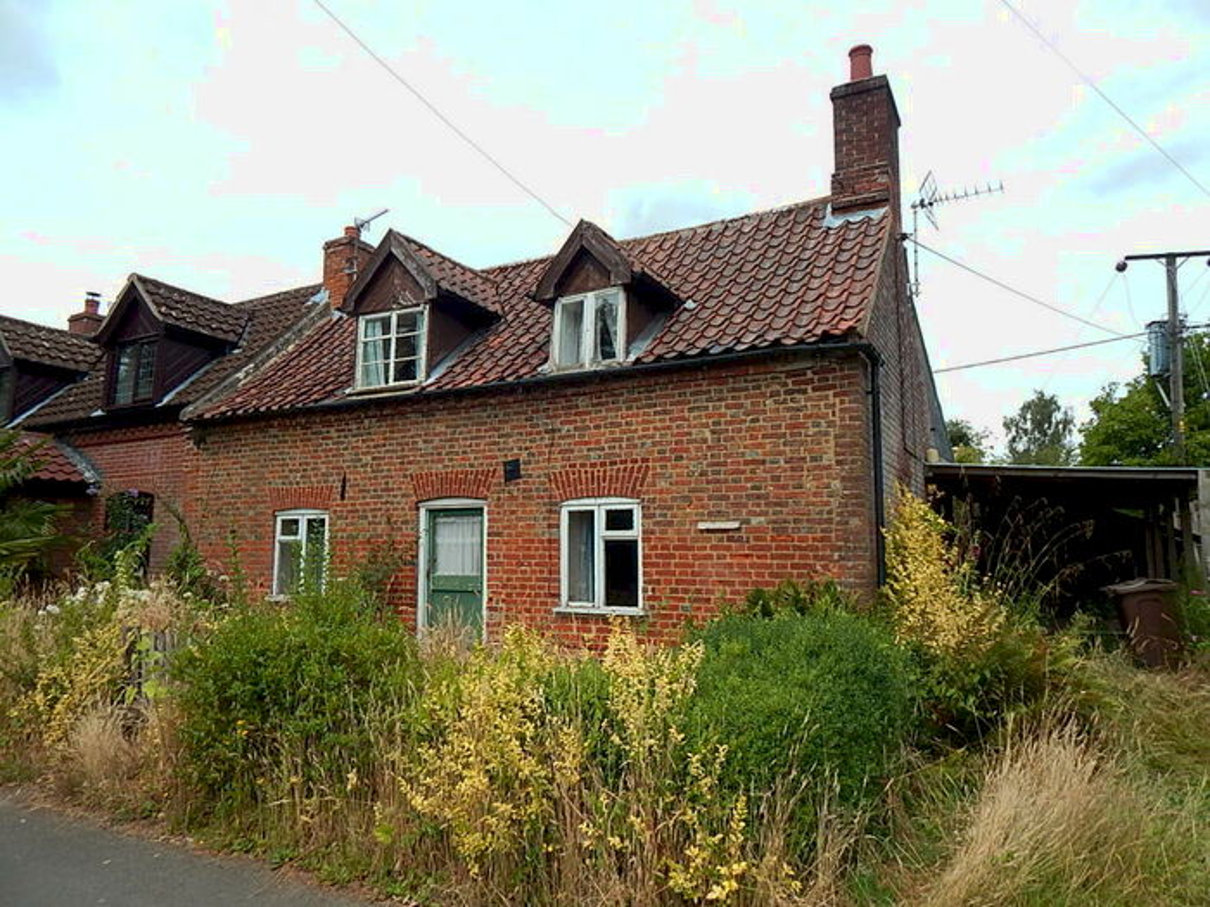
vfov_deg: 61.1
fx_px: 769
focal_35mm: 22
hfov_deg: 76.4
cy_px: 454
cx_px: 605
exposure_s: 1/1250
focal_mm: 4
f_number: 3
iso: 125
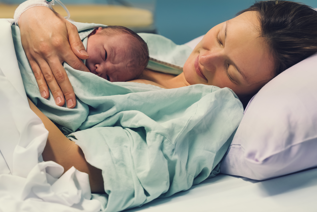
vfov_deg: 15.9
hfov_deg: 23.6
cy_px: 74
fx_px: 757
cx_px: 160
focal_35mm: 86
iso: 640
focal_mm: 63
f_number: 4
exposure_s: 1/60
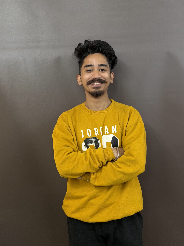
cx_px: 92
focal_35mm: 48
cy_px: 123
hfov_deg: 30.3
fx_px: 340
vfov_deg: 39.7
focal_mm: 6.76
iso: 320
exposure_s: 1/33
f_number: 1.78
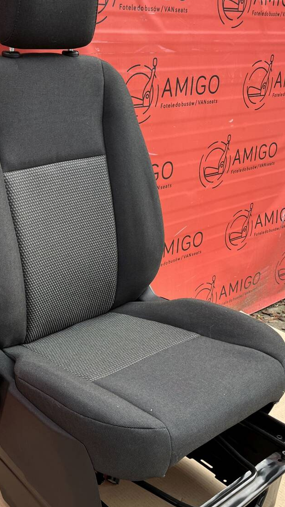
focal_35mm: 41
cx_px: 90
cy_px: 272
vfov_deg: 49.4
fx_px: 551
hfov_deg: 28.8
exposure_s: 1/184
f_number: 1.6
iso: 40
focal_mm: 5.1
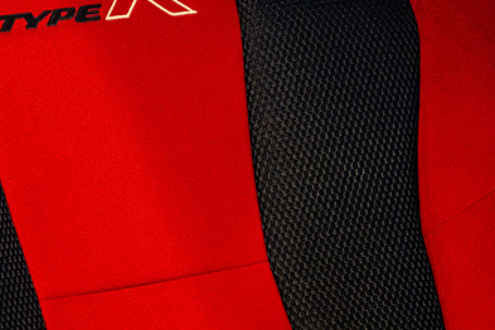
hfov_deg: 10.5
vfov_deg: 7.0
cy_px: 42
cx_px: 164
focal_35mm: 195
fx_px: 2681
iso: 1600
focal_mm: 75
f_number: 2.8
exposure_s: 1/125
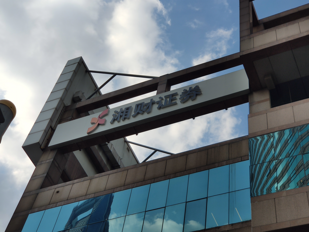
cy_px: 116
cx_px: 154
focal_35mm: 59
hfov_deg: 32.7
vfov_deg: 24.8
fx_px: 527
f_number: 2.2
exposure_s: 1/1164
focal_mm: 6.22
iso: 100
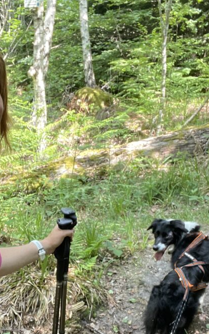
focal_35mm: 49
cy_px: 234
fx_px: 447
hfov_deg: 26.0
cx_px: 53
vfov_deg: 40.3
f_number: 2.2
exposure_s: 1/99
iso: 100
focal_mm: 2.71
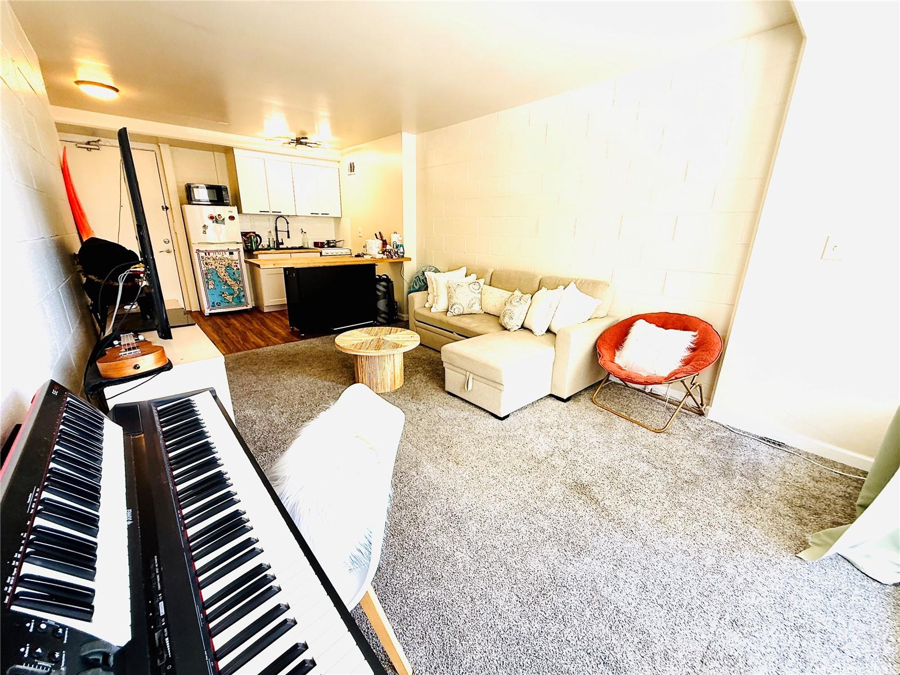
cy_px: 338
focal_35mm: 14
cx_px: 450
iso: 125
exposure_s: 1/99
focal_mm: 2.22
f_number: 2.2
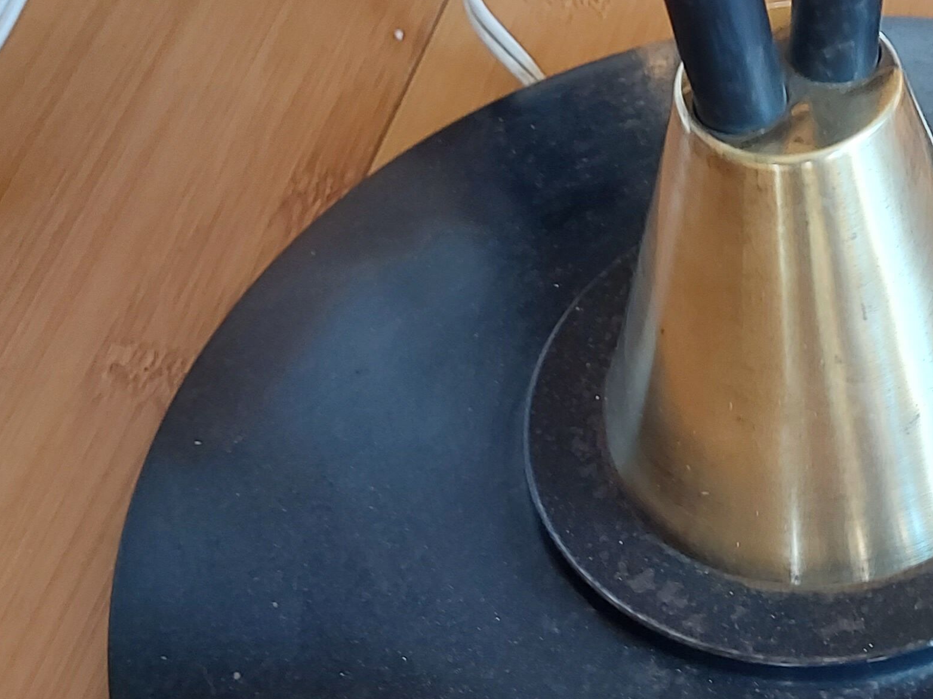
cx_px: 842
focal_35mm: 71
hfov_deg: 26.5
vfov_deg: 20.7
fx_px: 1914
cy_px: 449
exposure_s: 1/50
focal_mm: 5.23
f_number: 1.8
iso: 200
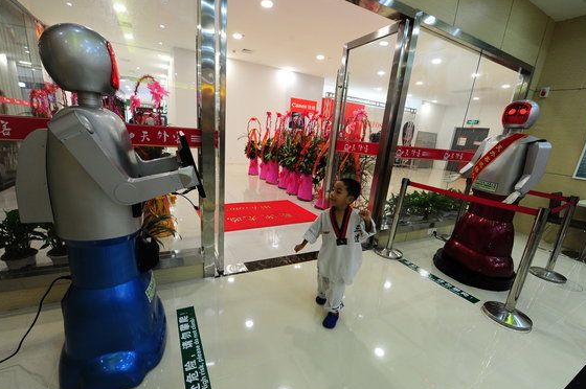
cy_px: 207
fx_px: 244
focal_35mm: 15
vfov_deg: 77.1
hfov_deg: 100.5
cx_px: 291
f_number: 6.3
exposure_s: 1/40
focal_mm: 14
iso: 1000
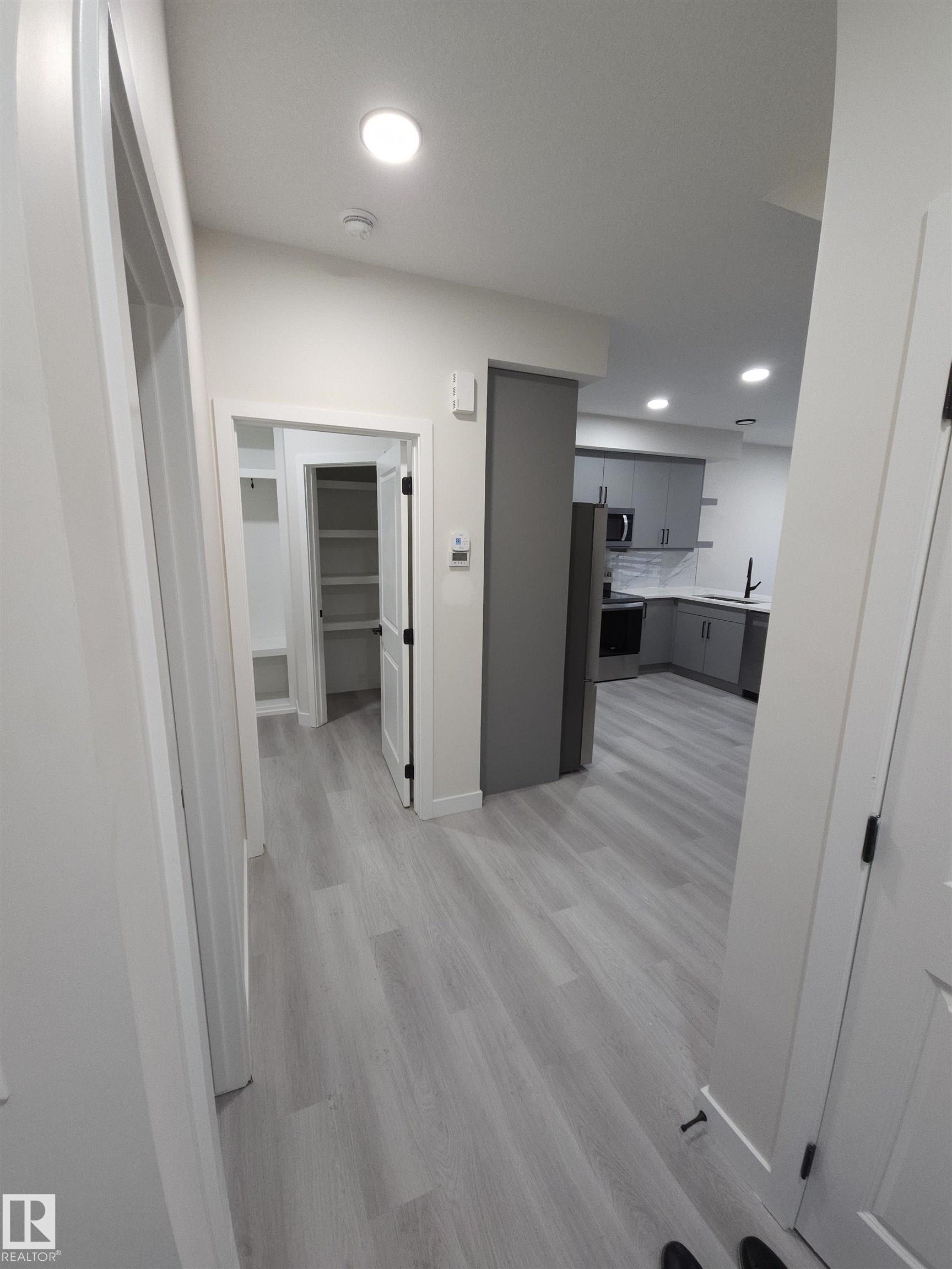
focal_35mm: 13
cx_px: 476
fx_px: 477
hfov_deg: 89.9
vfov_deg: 106.2
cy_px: 634
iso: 160
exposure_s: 1/30
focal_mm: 2.2
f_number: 2.2
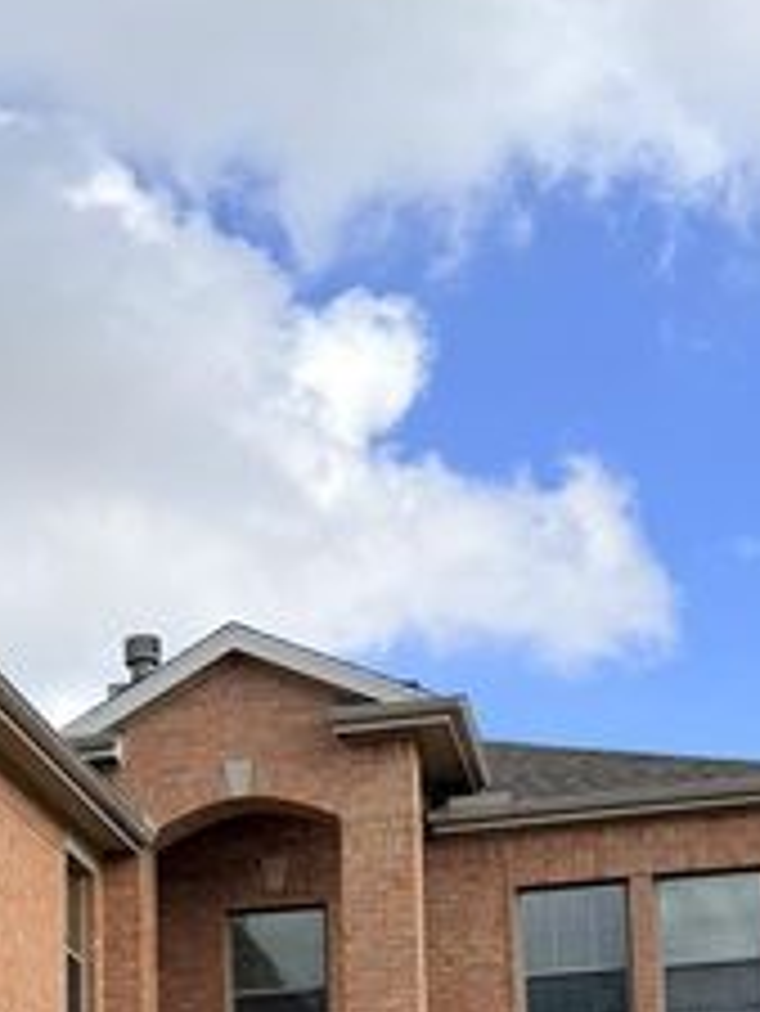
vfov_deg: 25.5
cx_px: -72
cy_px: 1100
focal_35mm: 71
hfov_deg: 19.8
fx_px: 2076
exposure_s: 1/3953
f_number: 1.78
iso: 80
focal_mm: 6.76
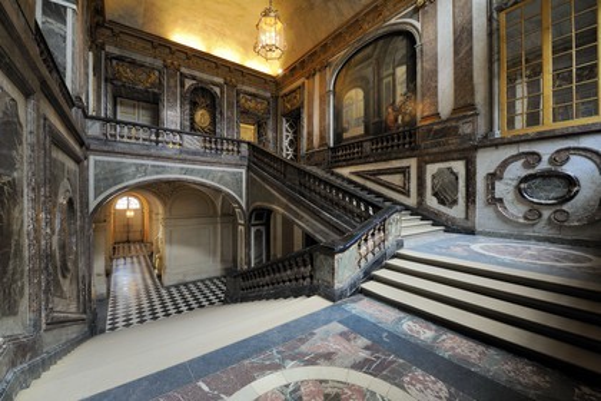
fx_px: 234
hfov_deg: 104.3
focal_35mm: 14
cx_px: 300
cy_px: 200
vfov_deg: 81.2
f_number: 10
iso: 200
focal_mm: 14
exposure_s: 1.3
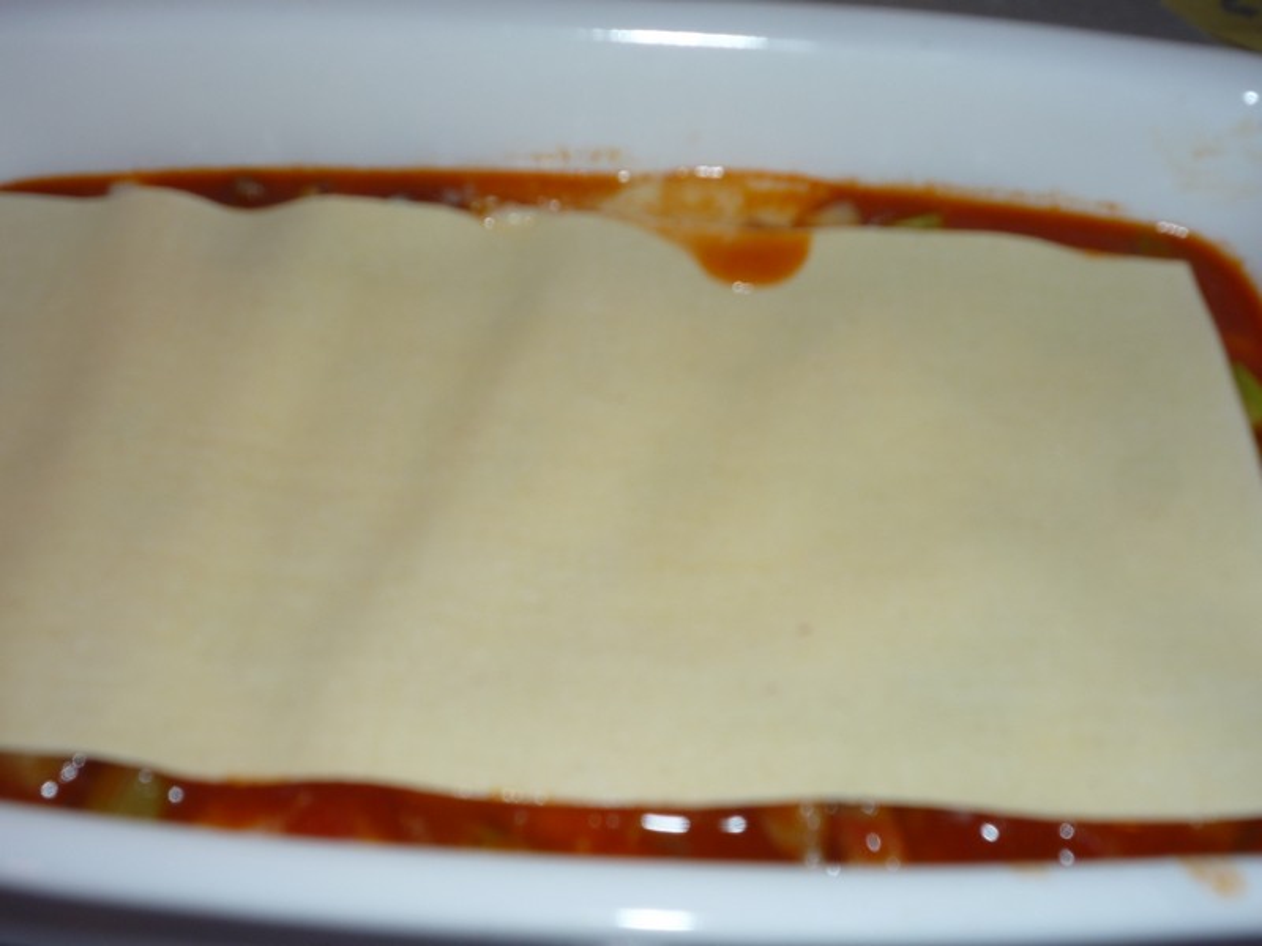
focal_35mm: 43
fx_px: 1568
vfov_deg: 33.6
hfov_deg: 43.9
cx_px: 631
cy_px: 473
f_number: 4.5
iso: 100
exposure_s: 1/30
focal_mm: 7.5
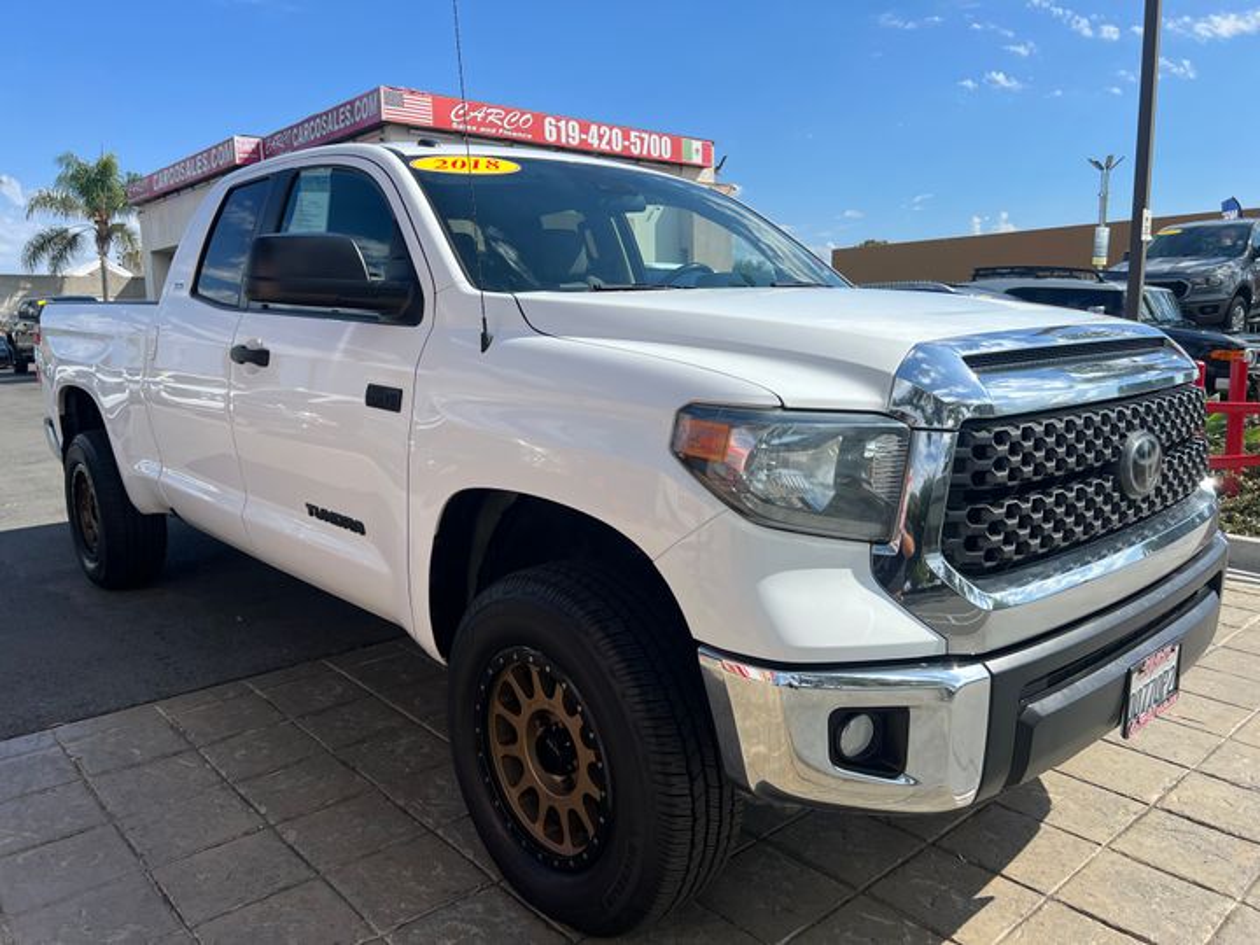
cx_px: 630
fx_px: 946
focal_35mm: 26
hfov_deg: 67.3
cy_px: 472
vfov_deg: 53.1
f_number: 1.5
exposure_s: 1/4444
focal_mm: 5.7
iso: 50
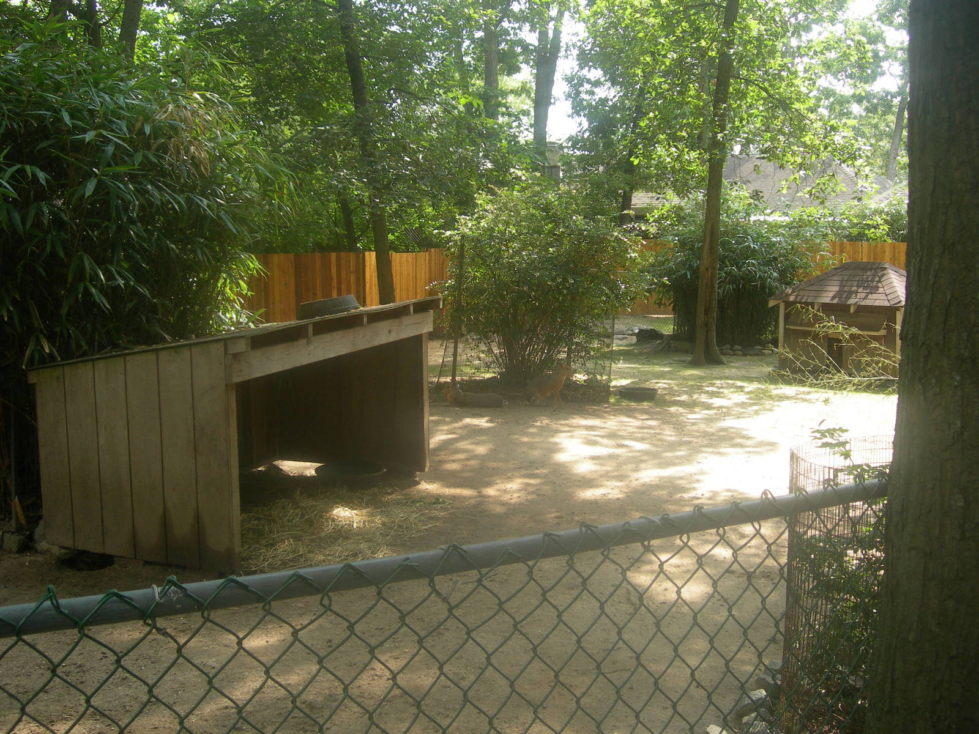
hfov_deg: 49.0
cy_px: 367
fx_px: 1075
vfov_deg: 37.7
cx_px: 490
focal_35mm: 38
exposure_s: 1/136
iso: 50
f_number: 2.8
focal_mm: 7.8
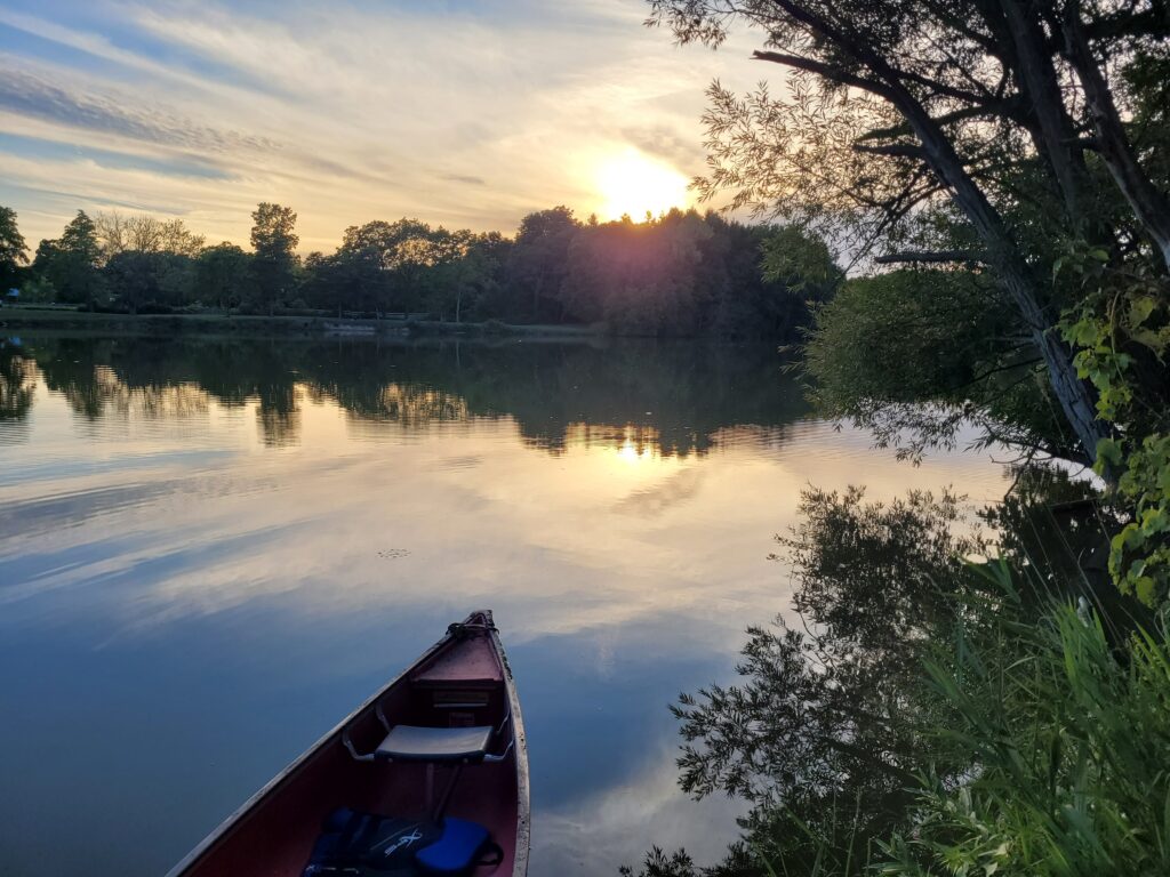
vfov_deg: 53.1
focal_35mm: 26
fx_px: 879
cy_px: 438
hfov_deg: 67.3
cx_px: 585
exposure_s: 1/861
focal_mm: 5.4
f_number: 1.8
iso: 40
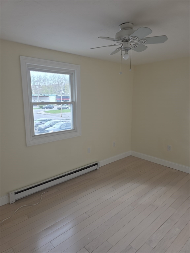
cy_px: 126
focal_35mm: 23
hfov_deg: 58.9
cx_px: 95
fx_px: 168
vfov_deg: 73.9
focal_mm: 6.3
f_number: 1.7
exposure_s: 1/180
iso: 64
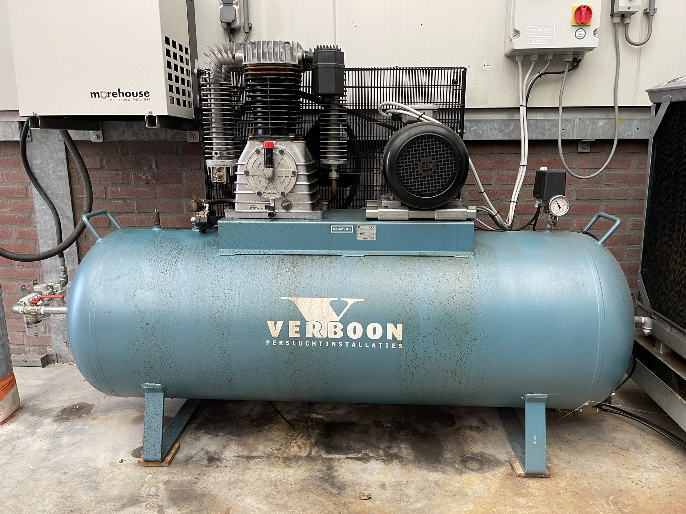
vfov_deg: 54.9
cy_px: 257
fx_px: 495
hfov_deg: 69.4
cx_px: 343
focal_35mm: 25
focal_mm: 5.1
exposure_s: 1/61
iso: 125
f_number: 1.6
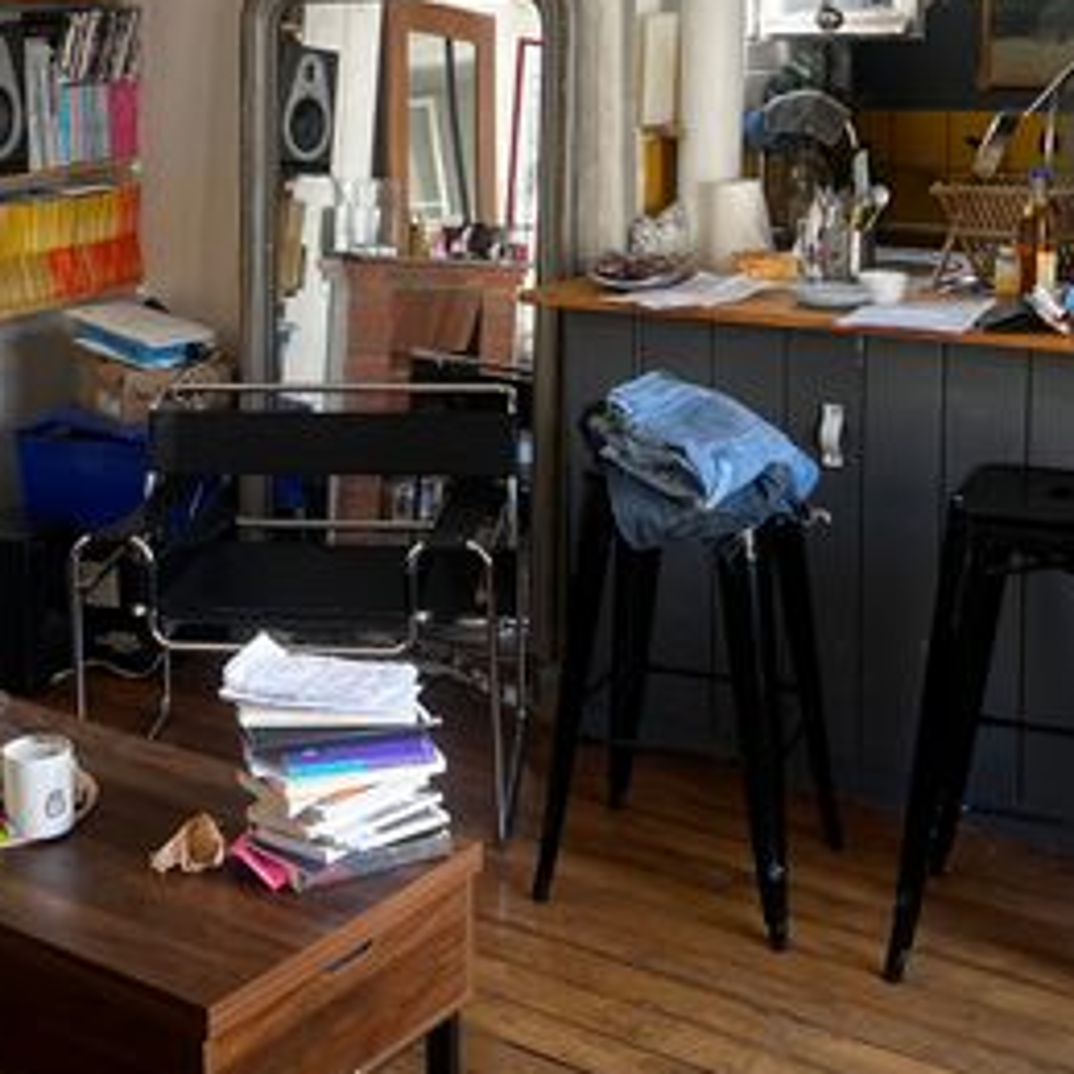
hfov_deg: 31.9
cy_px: 248
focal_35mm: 53
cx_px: 351
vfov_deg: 31.5
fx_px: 1860
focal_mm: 5.1
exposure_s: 1/121
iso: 125
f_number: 1.6
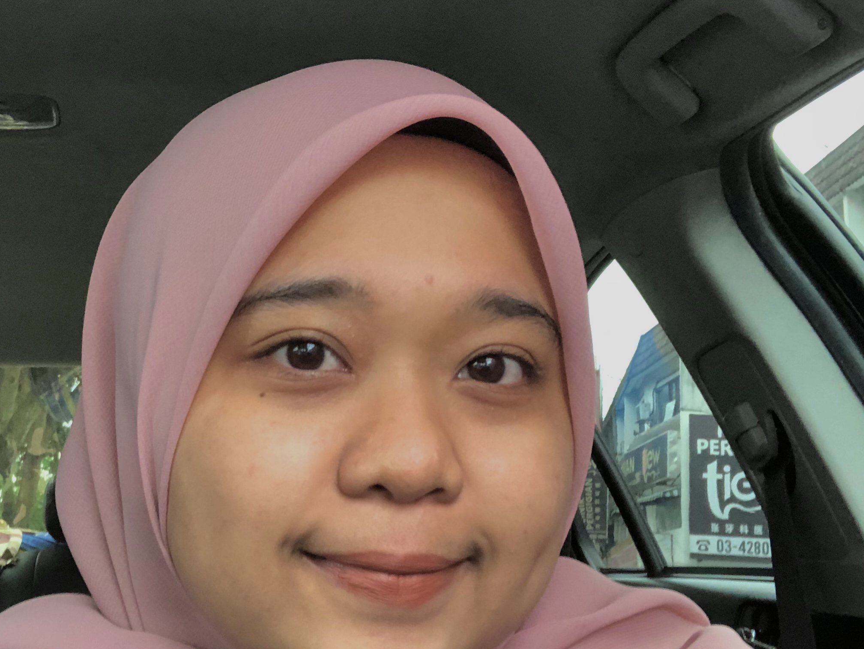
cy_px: 425
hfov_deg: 38.5
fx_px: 1224
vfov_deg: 29.5
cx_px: 299
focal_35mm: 49
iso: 125
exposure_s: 1/120
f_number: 2.2
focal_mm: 2.87
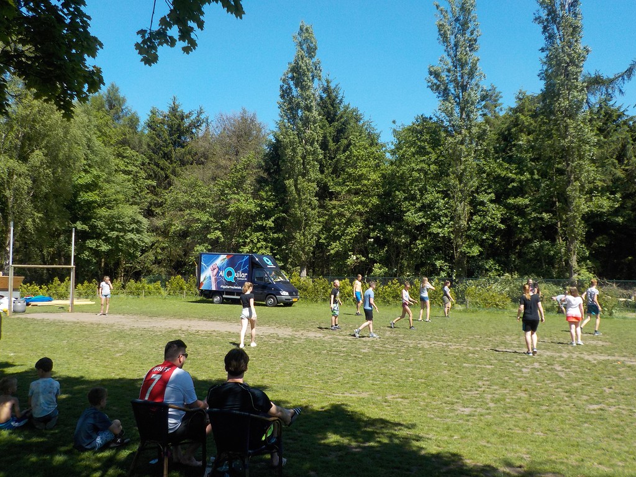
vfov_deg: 46.8
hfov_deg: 60.0
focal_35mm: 30
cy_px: 238
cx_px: 318
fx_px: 551
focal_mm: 4.1
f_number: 3.3
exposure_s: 1/800
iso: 125
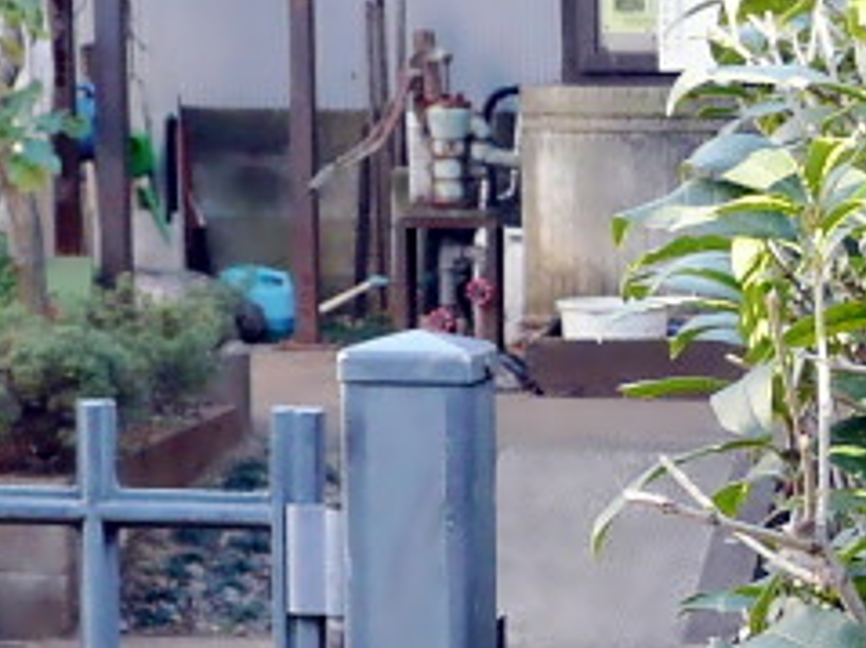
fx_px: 3351
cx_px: 1134
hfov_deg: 14.1
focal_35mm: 134
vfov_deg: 11.0
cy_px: 648
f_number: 3.3
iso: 100
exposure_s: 1/60
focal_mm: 4.6
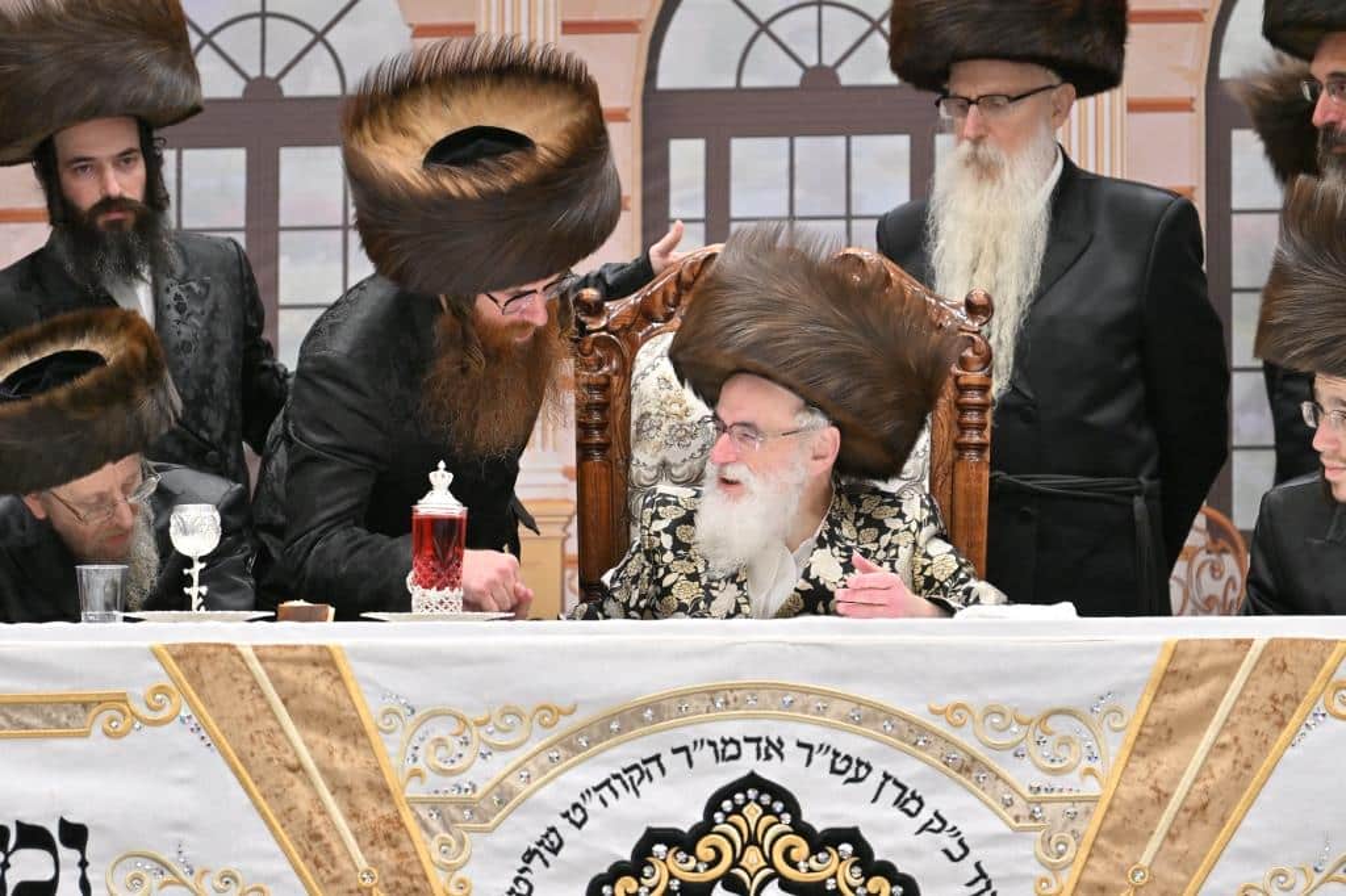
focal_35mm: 300
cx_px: 673
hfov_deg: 6.9
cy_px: 448
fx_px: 11212
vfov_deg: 4.6
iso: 320
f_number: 2.8
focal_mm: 200
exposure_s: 1/400
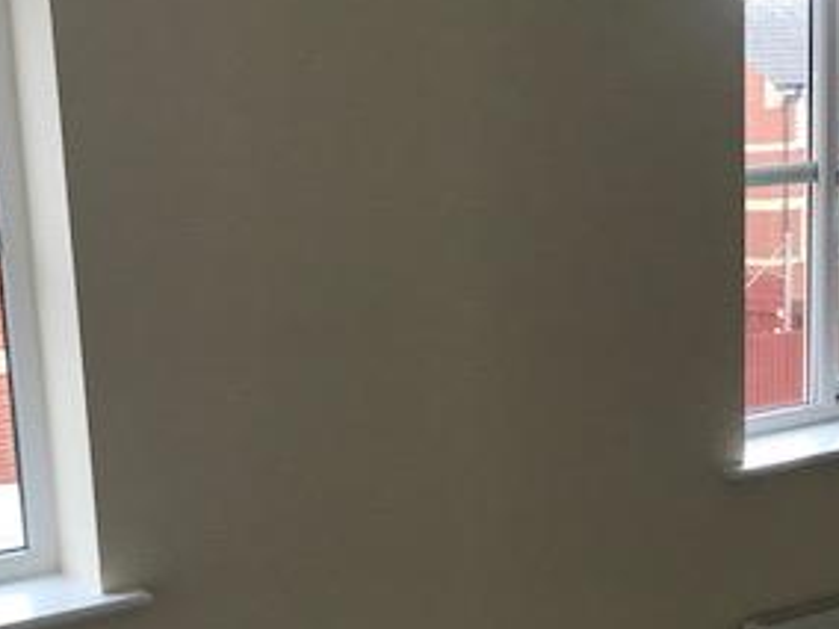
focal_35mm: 63
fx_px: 1527
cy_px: 452
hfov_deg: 30.7
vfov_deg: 23.1
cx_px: 346
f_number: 1.8
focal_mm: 3.99
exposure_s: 1/33
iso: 25
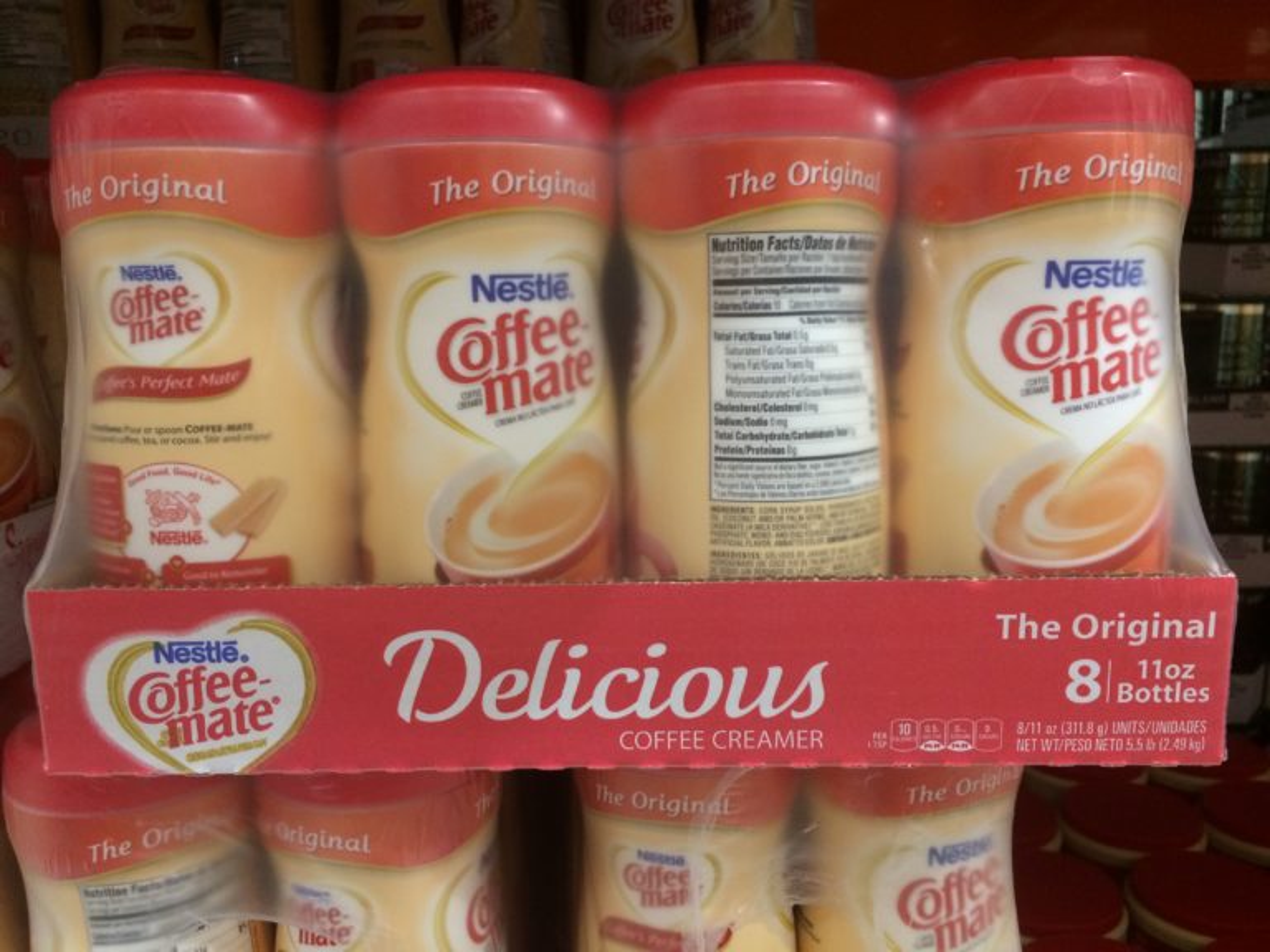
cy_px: 476
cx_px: 635
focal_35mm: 29
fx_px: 1064
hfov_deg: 61.7
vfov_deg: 48.2
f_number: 2.2
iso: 250
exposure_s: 1/33
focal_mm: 4.15
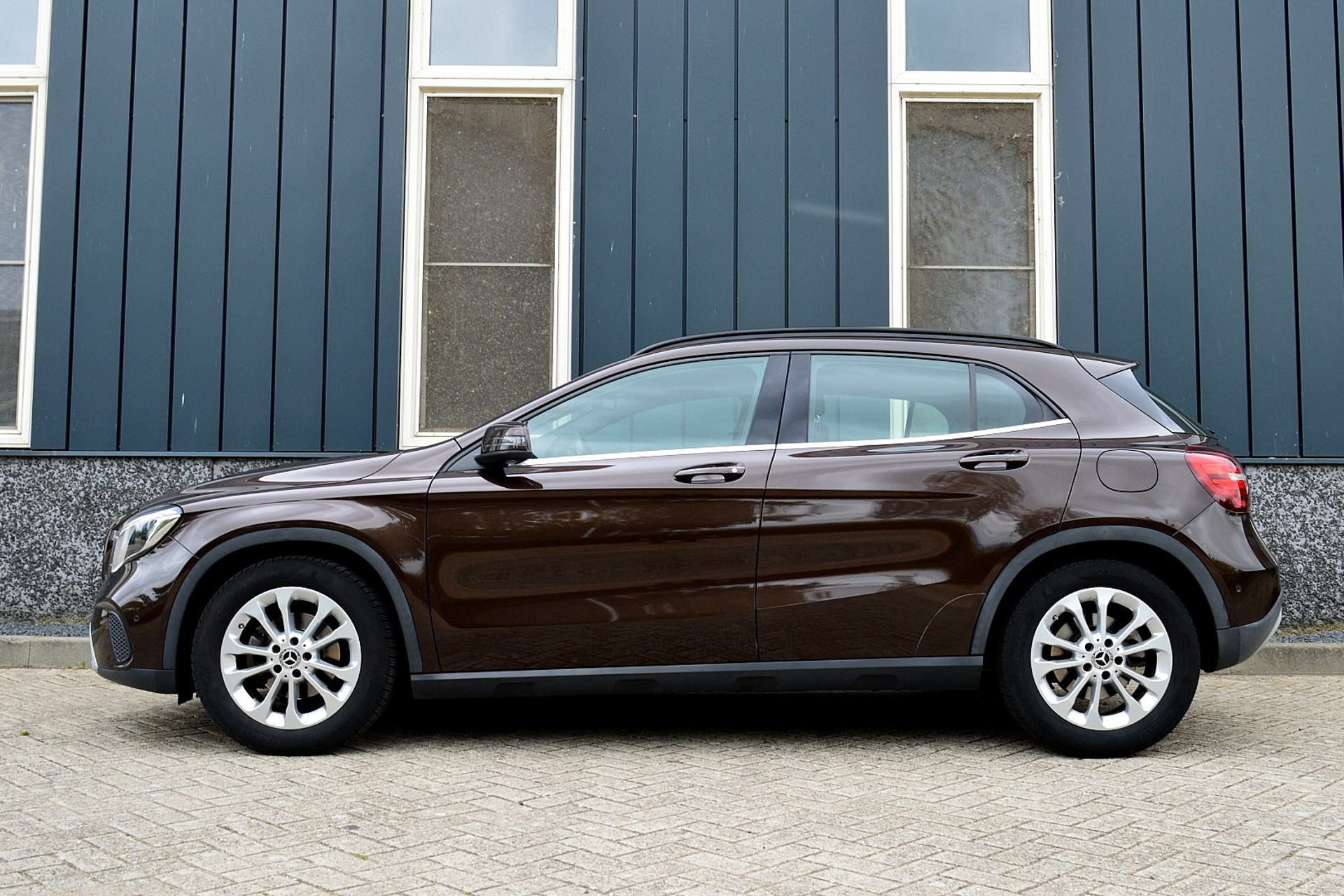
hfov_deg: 53.1
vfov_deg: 36.9
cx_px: 672
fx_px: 1344
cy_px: 448
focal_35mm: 36
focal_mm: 24
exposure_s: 1/100
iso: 400
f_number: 9
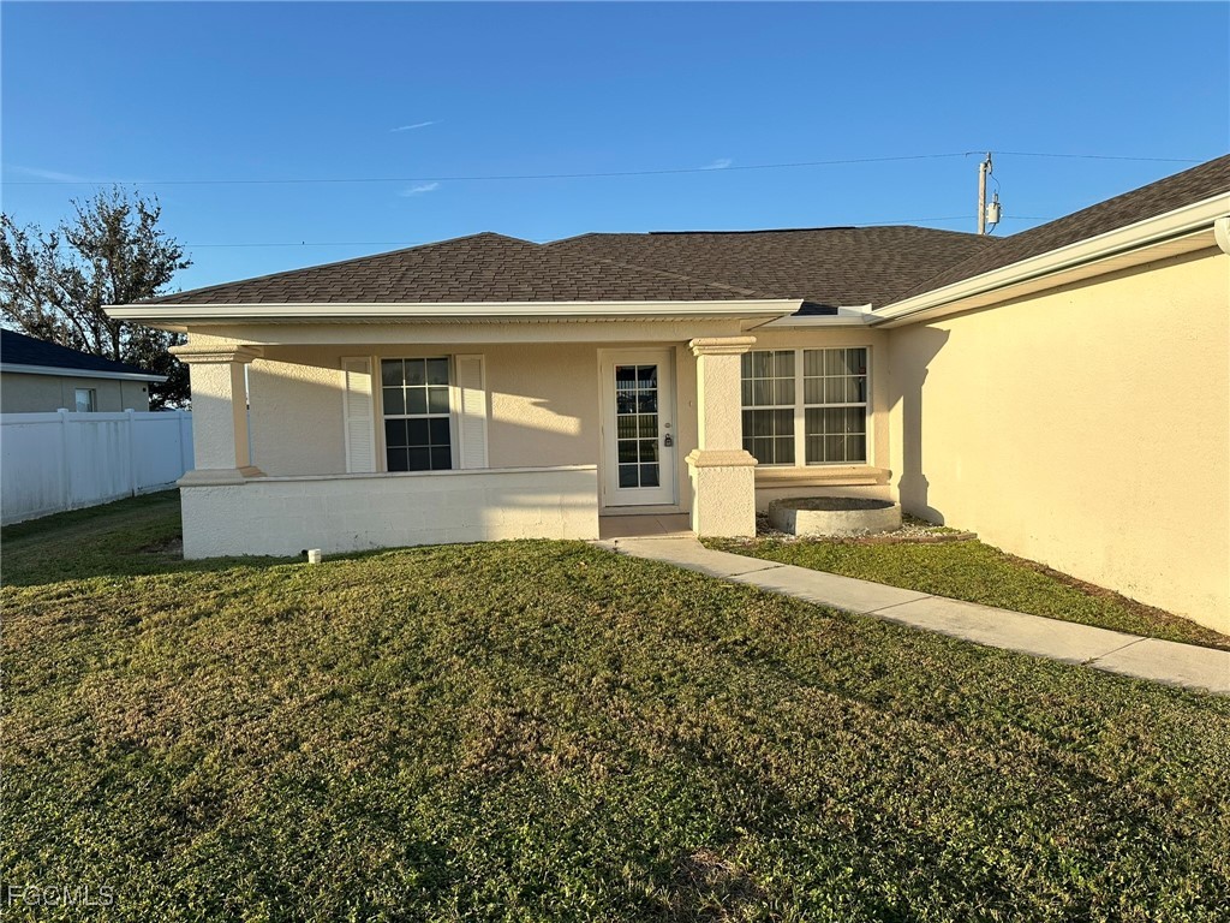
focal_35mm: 24
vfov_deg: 56.8
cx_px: 615
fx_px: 853
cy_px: 462
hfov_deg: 71.6
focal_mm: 6.86
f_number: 1.78
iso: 80
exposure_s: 1/3058
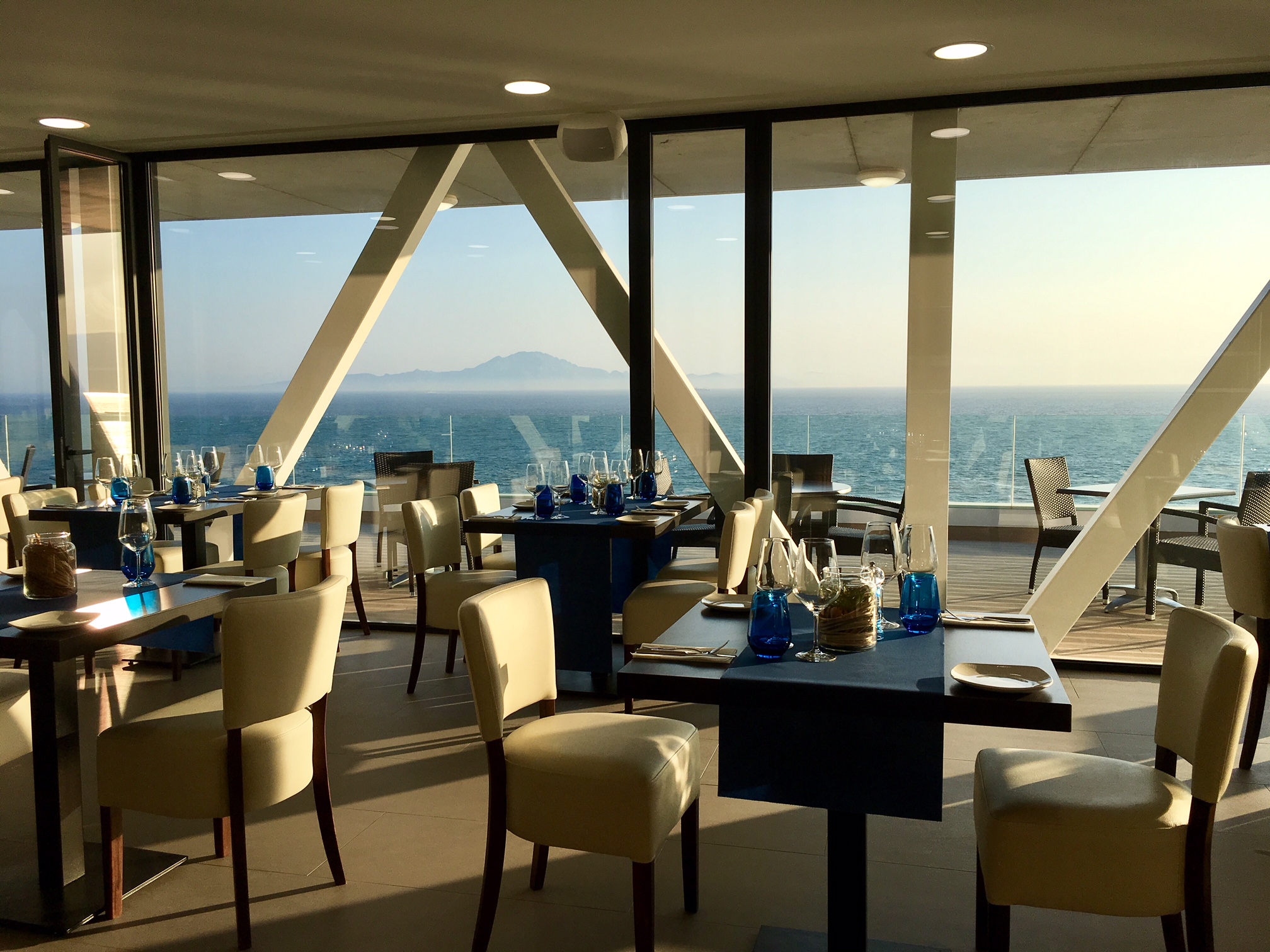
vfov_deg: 48.2
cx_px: 635
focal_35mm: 29
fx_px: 1064
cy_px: 476
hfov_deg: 61.7
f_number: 2.2
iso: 25
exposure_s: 1/950
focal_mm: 4.15
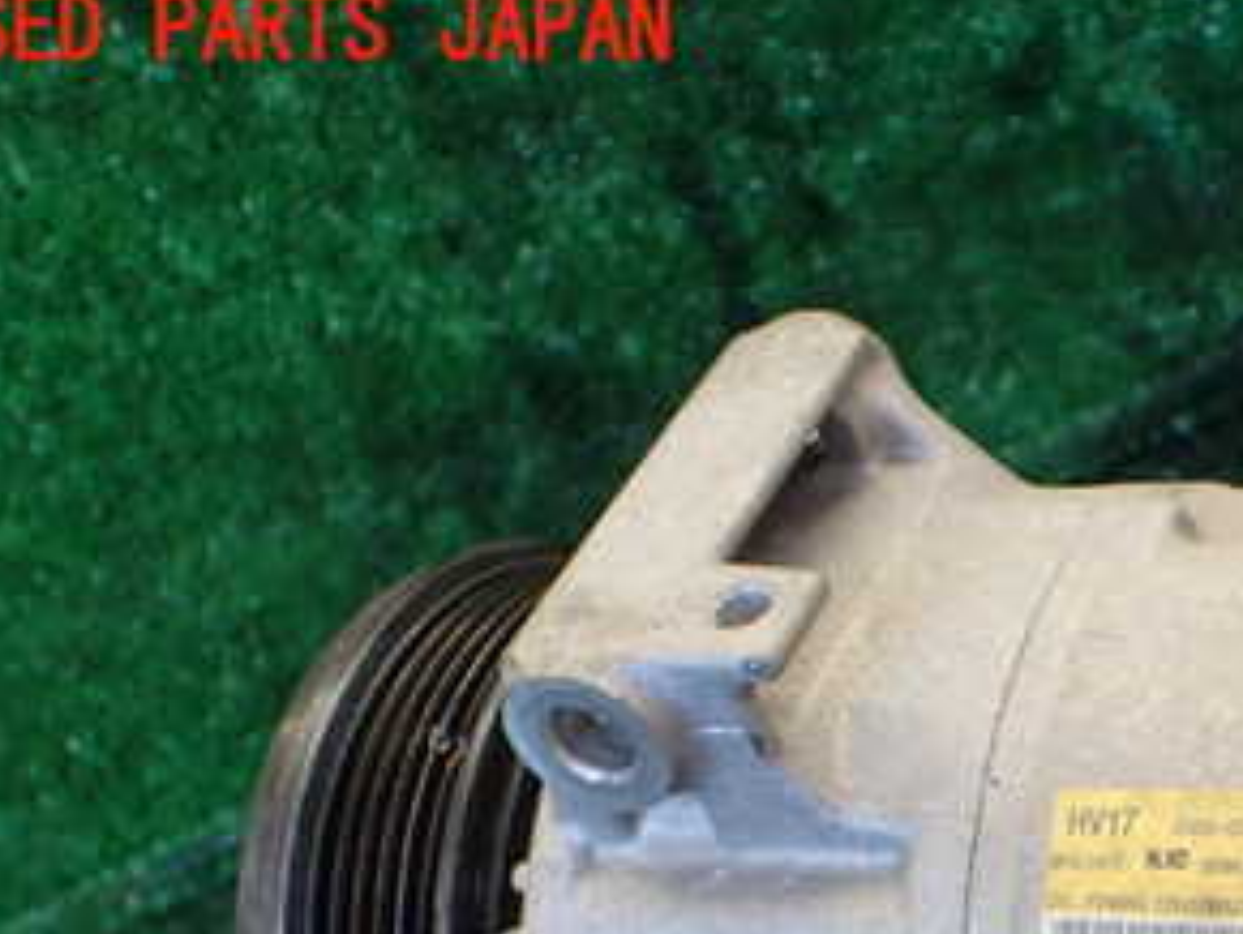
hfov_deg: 29.5
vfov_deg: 22.7
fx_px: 2228
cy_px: 943
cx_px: 1179
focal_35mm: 62
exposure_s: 1/125
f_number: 2.3
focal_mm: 5.4
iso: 160
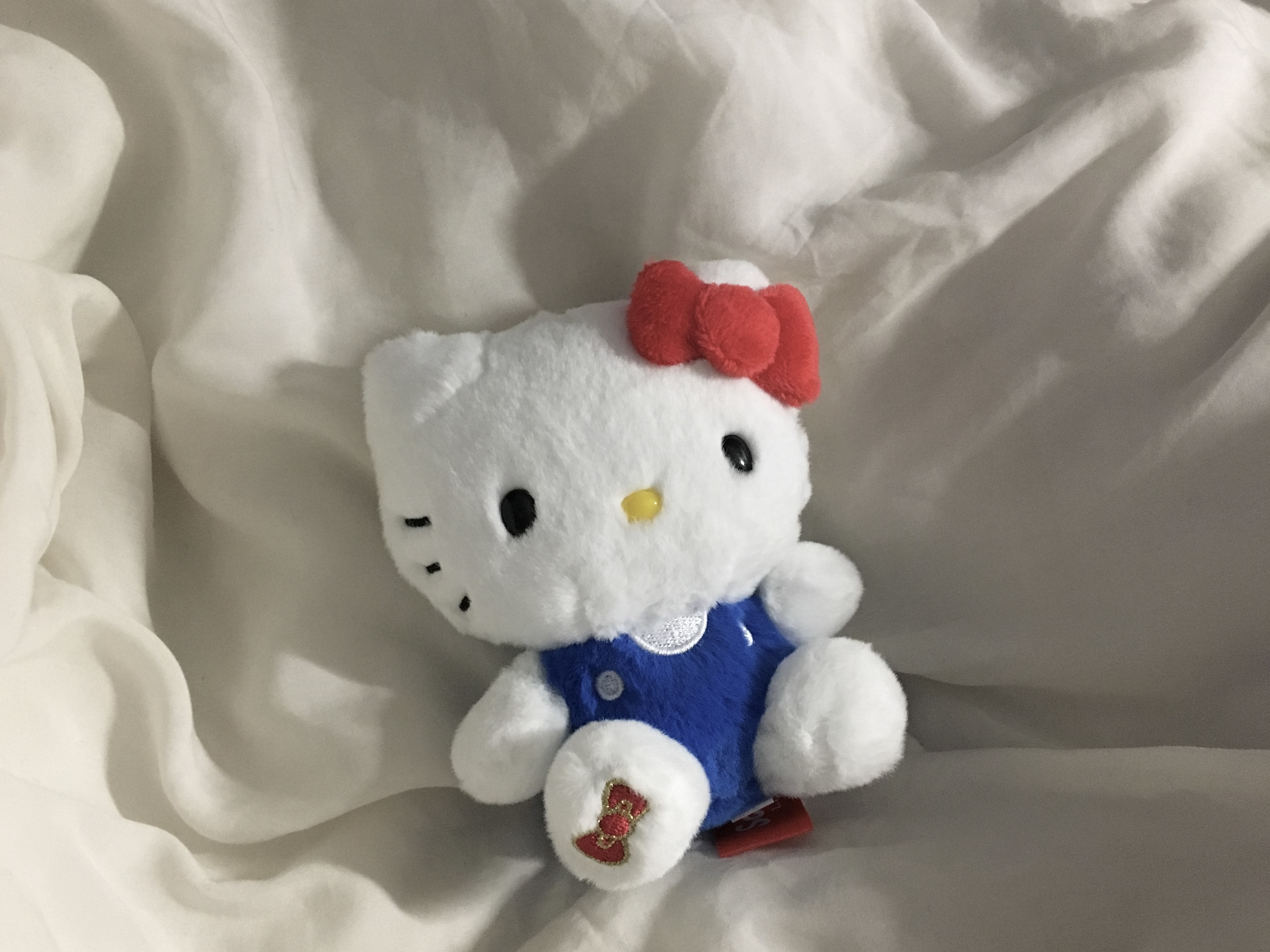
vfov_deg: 48.2
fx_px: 1064
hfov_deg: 61.7
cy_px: 476
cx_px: 635
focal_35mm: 29
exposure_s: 1/20
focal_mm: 4.15
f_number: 2.2
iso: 200
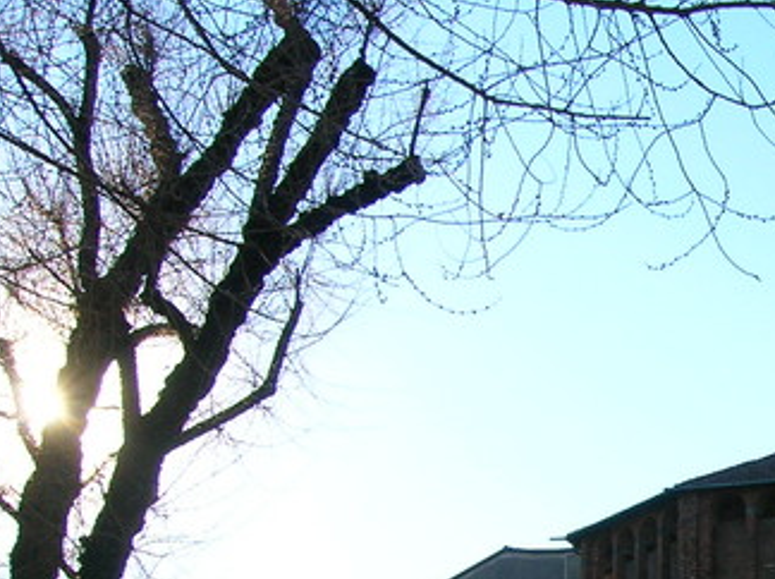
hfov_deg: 21.7
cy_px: 529
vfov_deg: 17.3
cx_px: 923
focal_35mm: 84
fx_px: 1878
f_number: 4.9
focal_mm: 5.7
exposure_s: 1/233
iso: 50
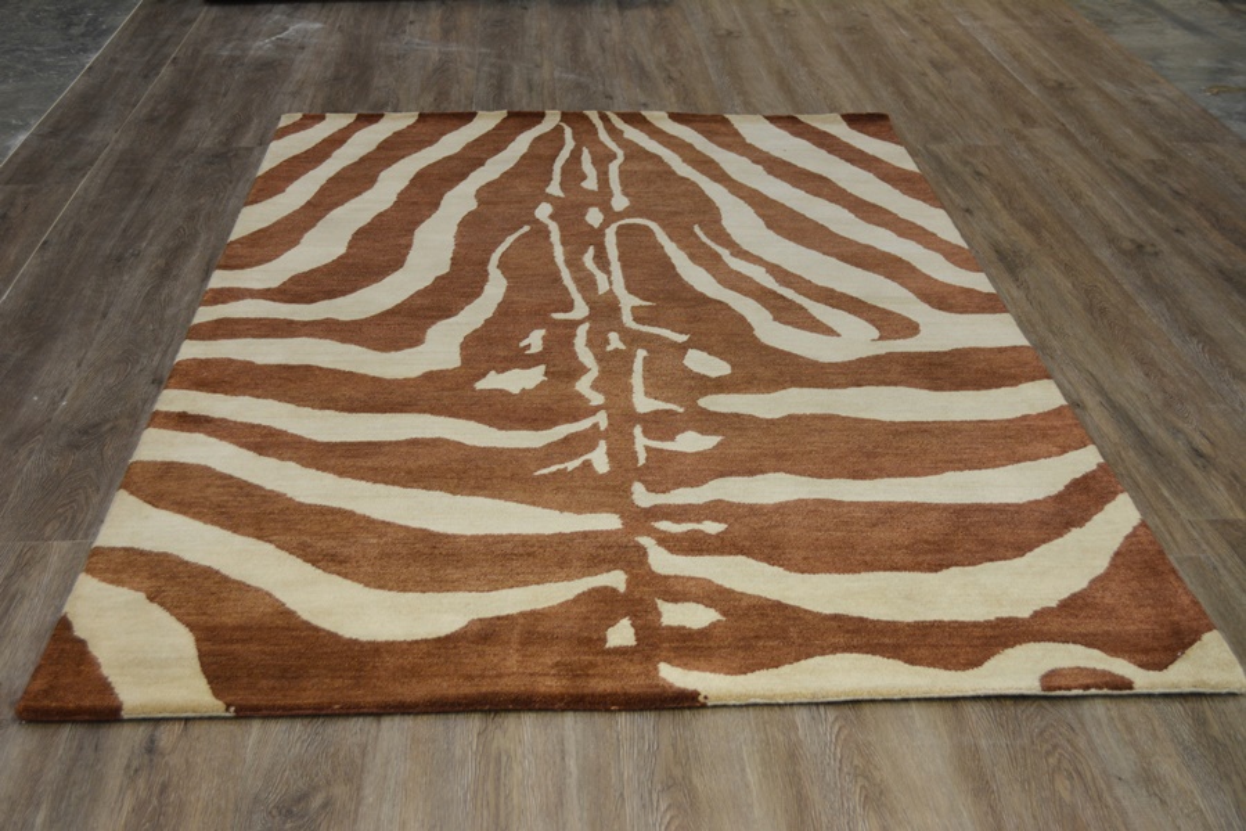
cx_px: 623
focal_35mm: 45
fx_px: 1557
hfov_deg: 43.6
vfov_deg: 29.9
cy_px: 416
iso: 500
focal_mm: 30
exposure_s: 1/60
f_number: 4.5
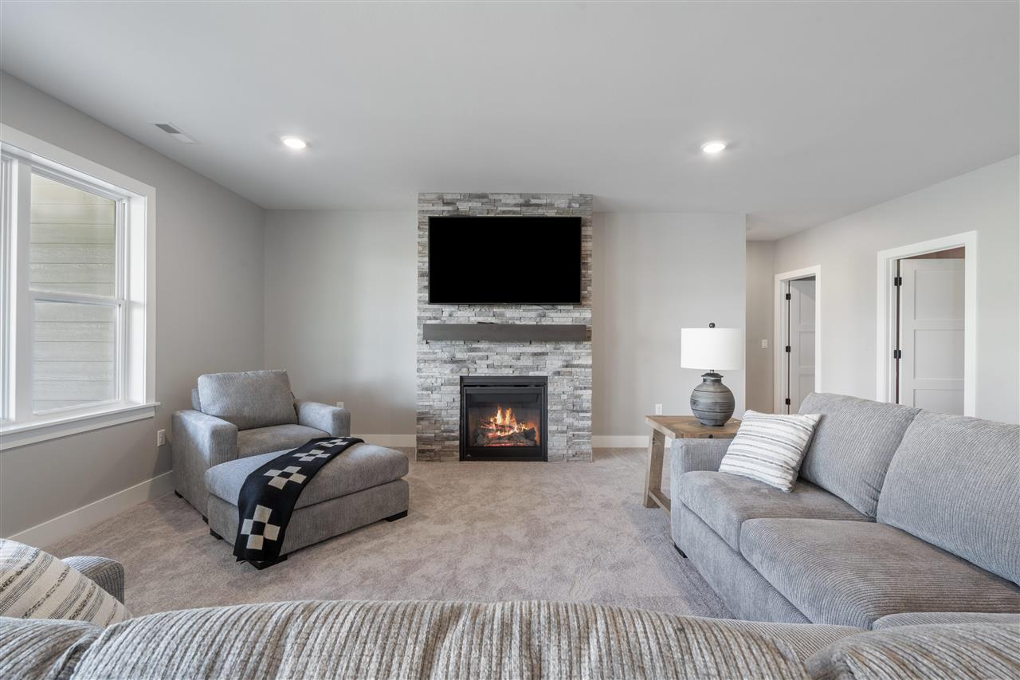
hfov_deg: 96.7
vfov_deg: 73.7
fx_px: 453
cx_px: 510
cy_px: 340
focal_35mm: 16
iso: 400
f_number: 10
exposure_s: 1/8
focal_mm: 16
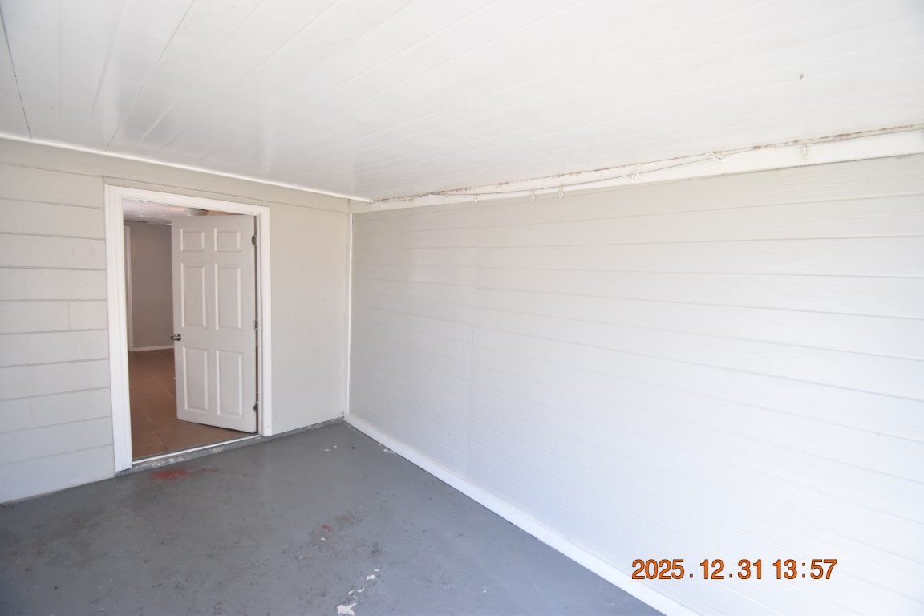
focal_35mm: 15
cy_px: 308
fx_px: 385
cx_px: 462
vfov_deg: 77.3
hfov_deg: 100.4
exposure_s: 1/350
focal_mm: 10
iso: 800
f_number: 3.5
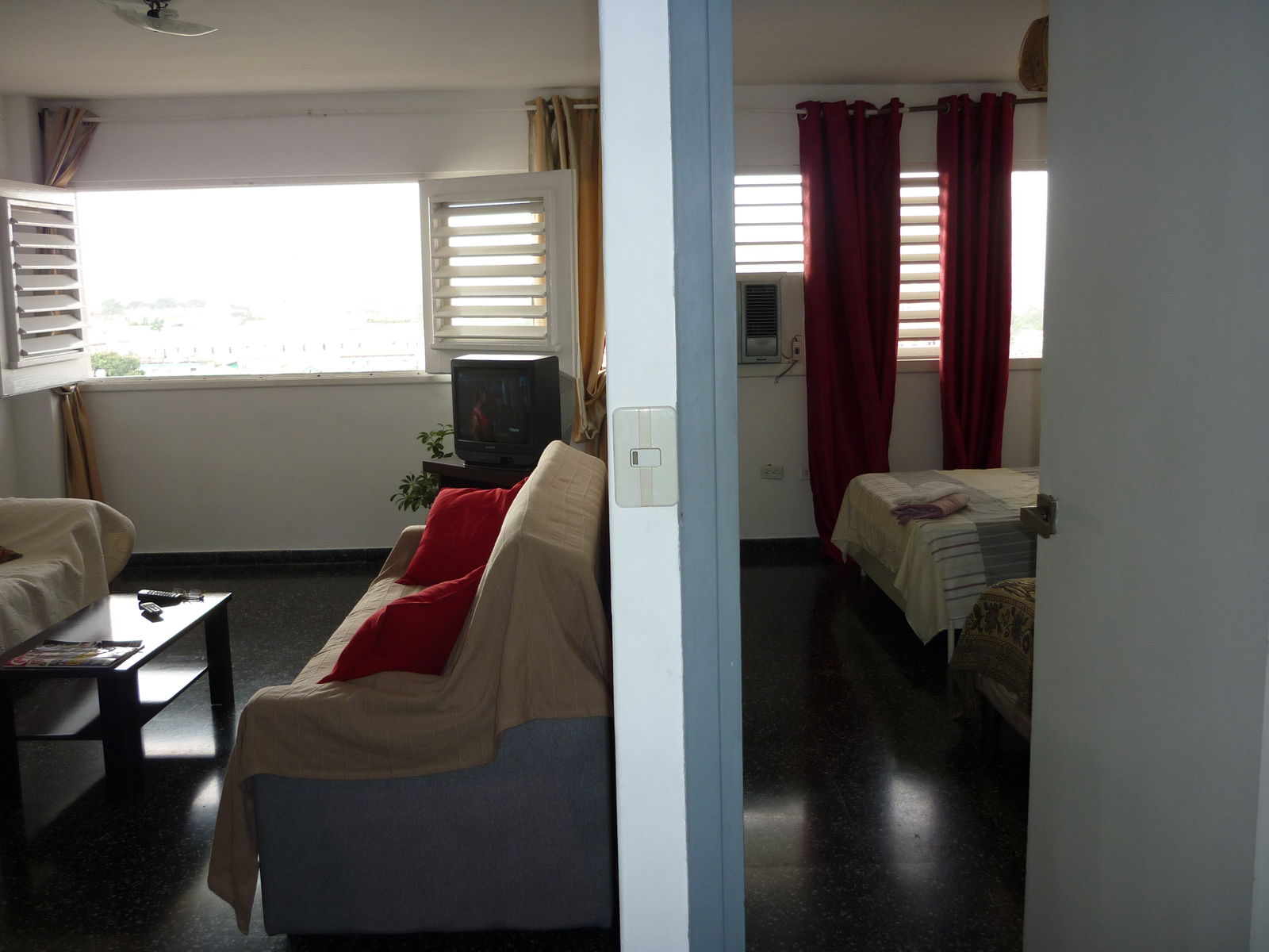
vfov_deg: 42.9
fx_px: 1210
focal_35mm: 33
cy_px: 476
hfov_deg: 55.4
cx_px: 634
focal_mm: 5.5
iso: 100
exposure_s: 1/30
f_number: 2.8
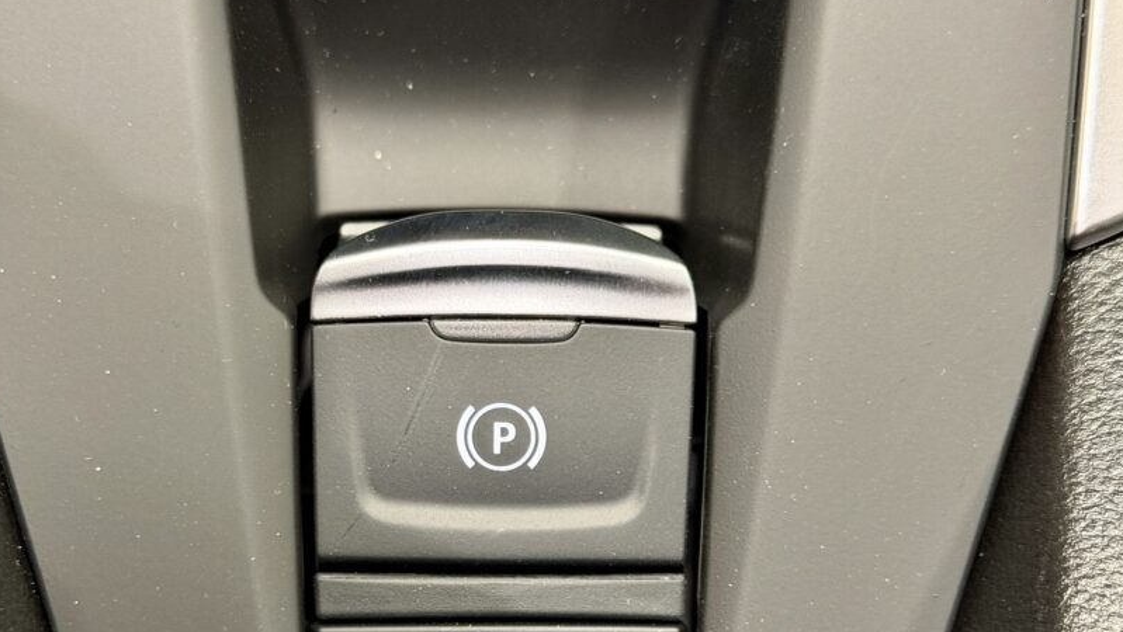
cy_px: 431
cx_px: 503
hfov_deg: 31.4
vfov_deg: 18.0
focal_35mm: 67
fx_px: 1996
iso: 500
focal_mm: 6.76
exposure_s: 1/40
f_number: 1.78
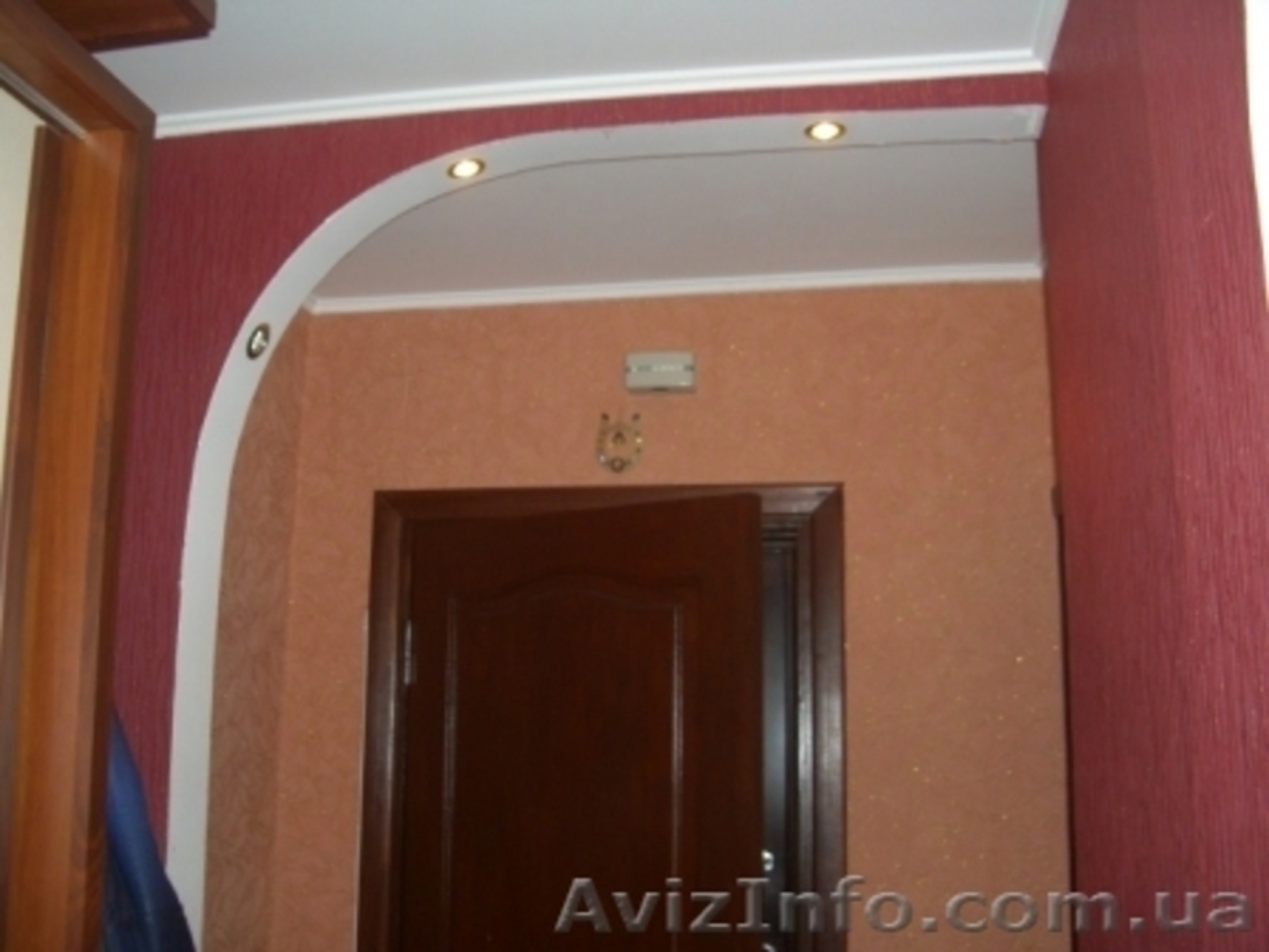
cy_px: 476
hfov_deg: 49.0
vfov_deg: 37.7
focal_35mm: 38
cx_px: 634
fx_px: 1393
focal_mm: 7.9
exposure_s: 1/60
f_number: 2.8
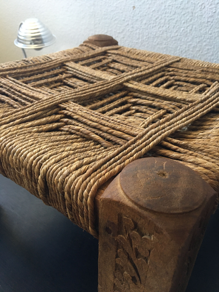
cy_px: 146
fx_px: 245
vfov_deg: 61.7
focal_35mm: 29
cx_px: 110
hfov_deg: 48.2
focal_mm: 4.15
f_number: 2.2
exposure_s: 1/33
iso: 160
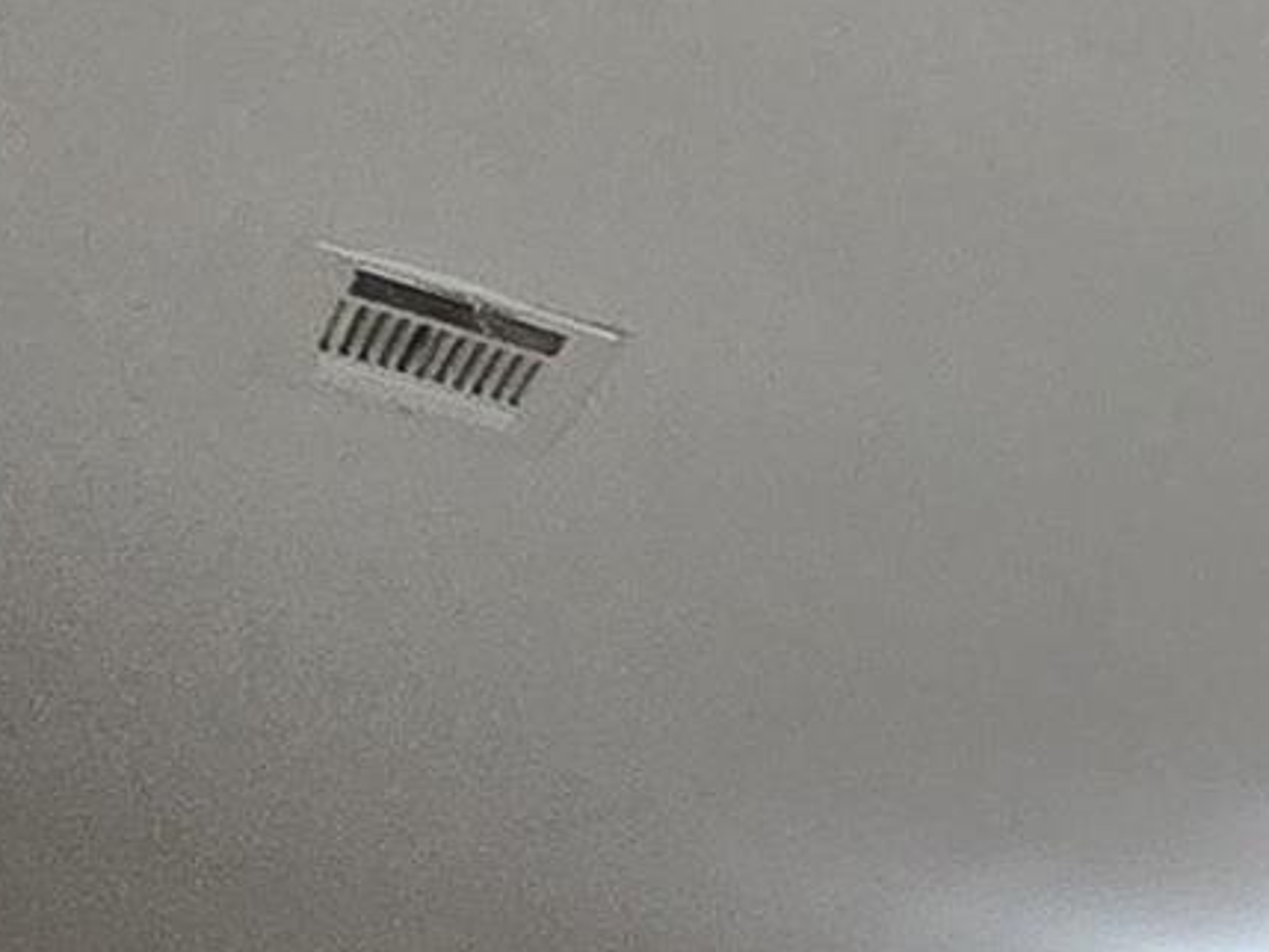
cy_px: 1975
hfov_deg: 13.9
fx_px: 3410
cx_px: 3130
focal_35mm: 93
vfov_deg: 13.4
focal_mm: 2.2
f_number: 2.2
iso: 500
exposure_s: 1/60
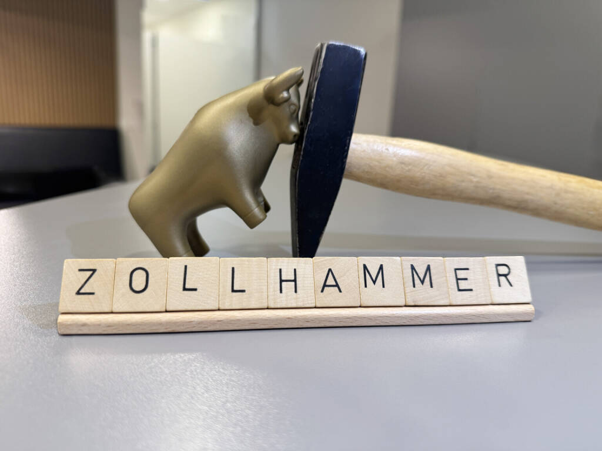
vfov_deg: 56.8
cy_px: 226
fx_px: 417
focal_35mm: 24
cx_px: 301
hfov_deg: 71.6
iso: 125
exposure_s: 1/50
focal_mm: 6.76
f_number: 1.78
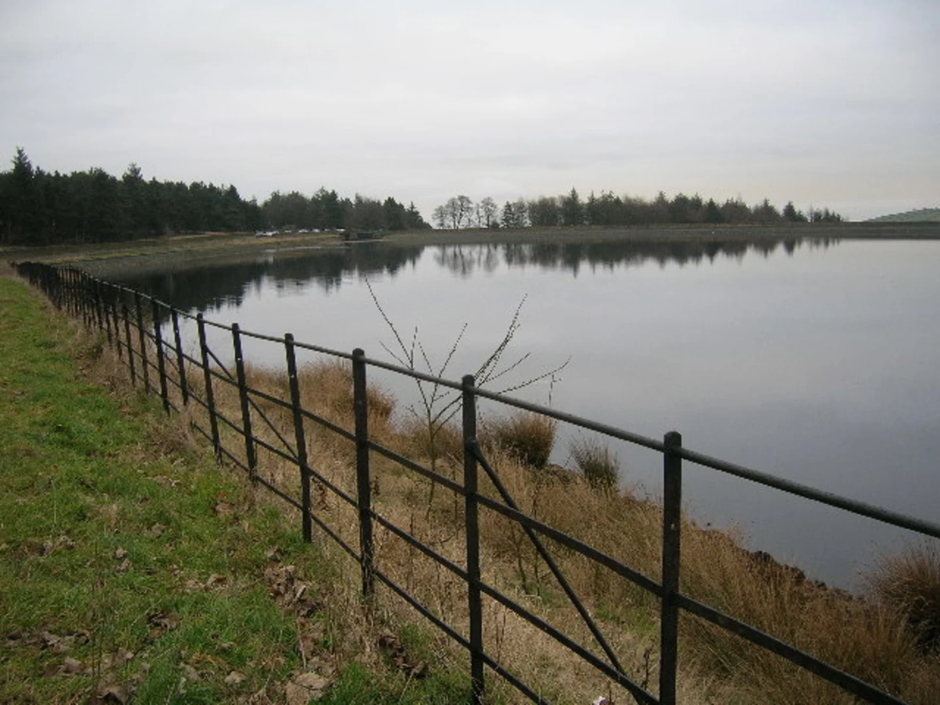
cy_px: 352
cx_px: 470
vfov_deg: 41.8
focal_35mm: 34
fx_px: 923
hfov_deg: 54.0
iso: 50
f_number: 2.9
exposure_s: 1/52.7
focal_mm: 5.7
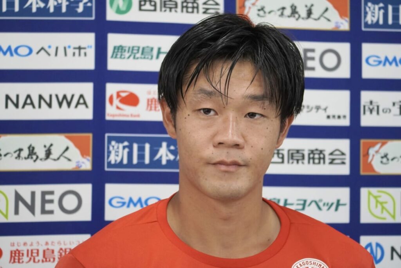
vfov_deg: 9.3
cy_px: 134
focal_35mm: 147
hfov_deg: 14.0
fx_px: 1638
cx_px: 200
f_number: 5
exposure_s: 1/160
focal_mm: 98
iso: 1600
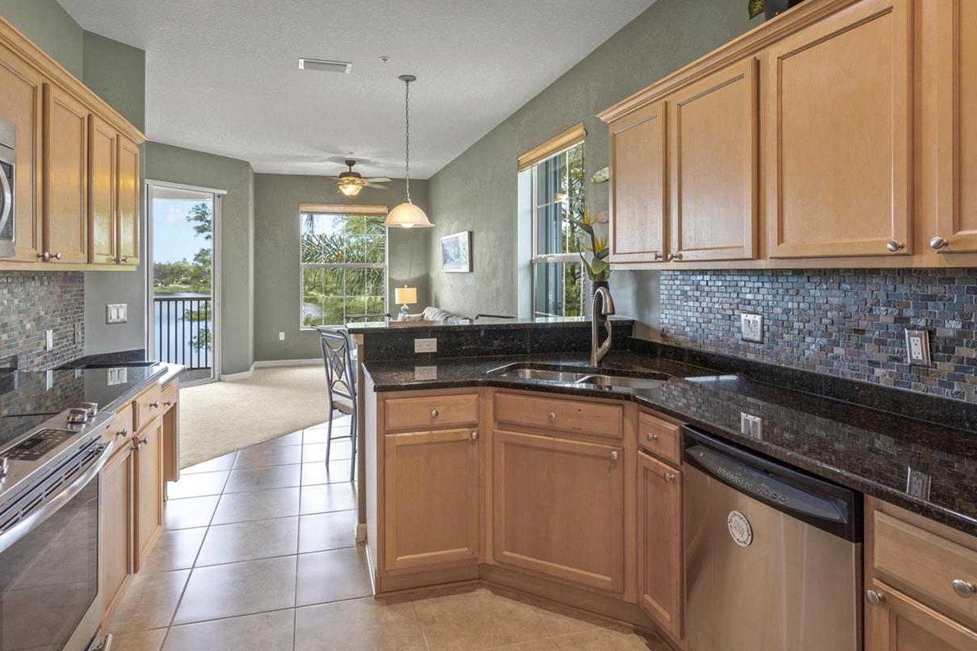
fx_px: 570
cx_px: 477
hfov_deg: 81.2
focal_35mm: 21
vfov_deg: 59.0
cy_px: 264
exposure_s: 1/1.67
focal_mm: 16
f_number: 6.3
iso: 200
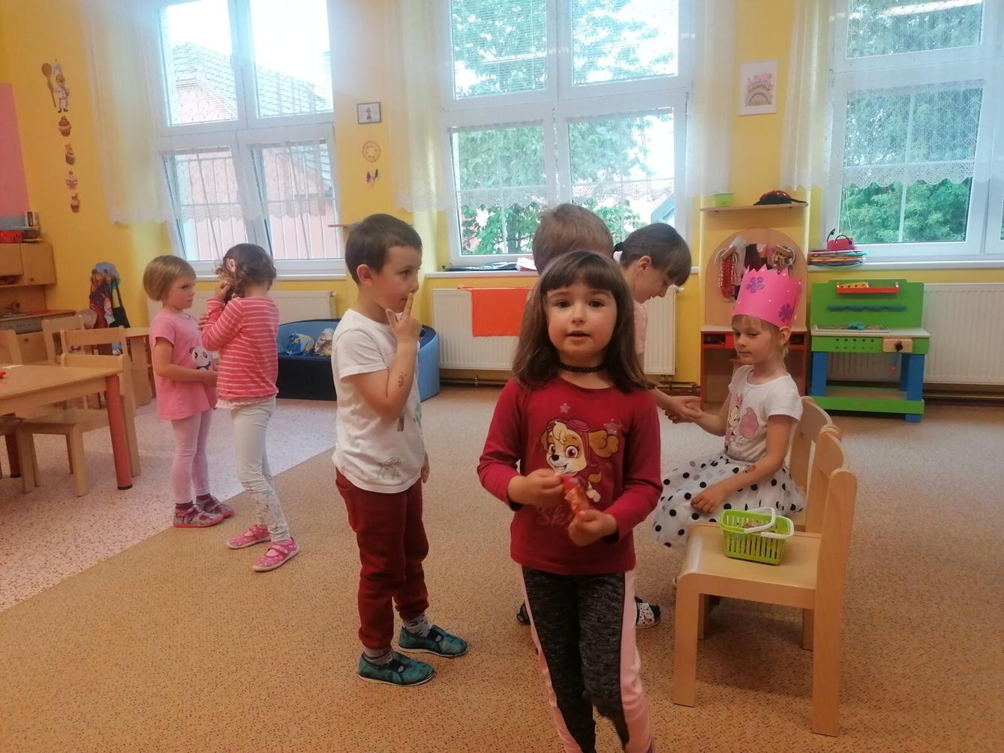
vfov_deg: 51.4
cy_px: 376
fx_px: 783
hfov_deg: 65.3
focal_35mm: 27
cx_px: 502
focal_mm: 4.75
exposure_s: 1/100
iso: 250
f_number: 1.8
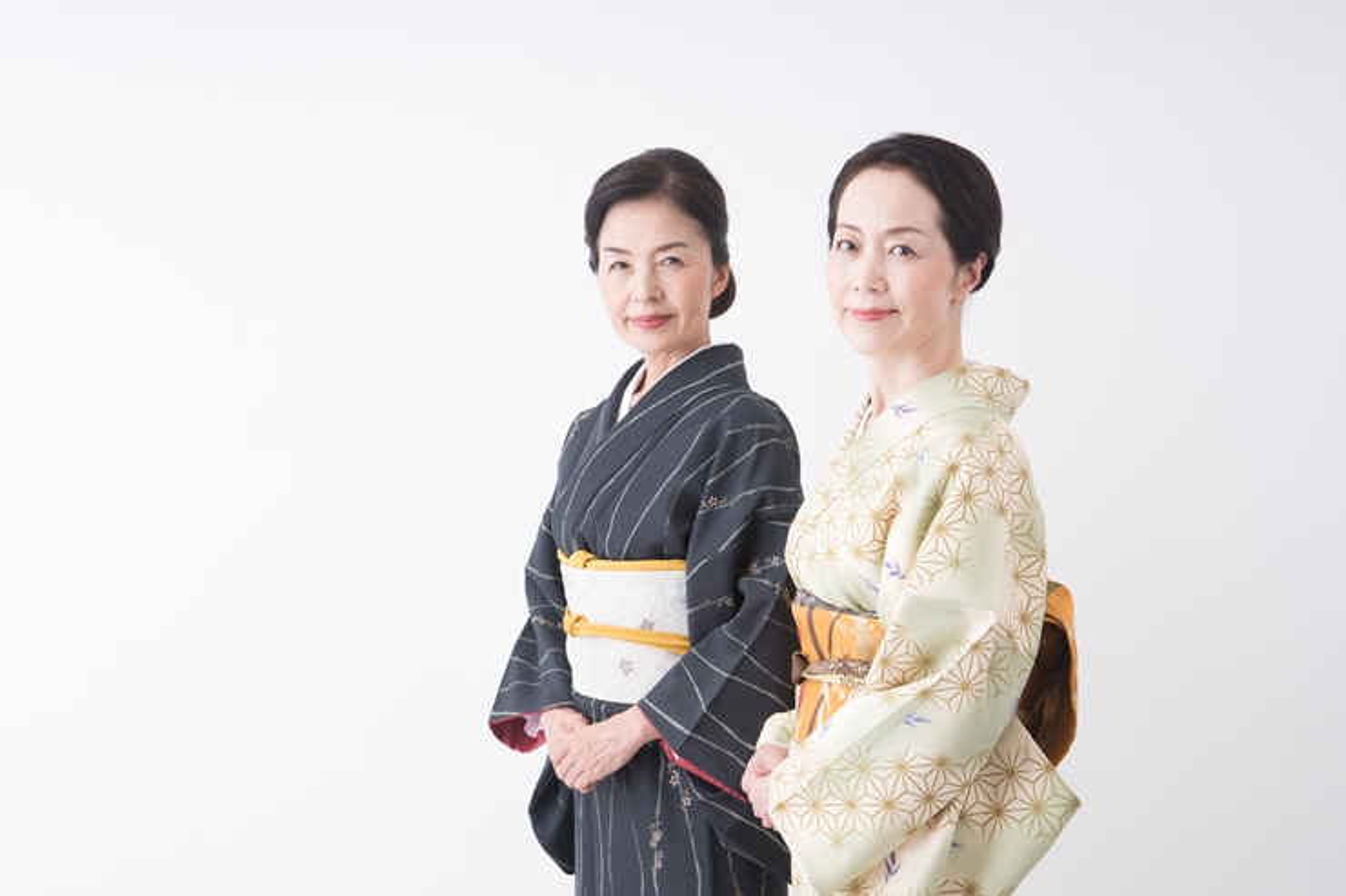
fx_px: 2616
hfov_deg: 28.8
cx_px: 673
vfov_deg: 19.4
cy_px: 448
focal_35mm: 70
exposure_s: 1/125
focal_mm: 70
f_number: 10
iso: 100
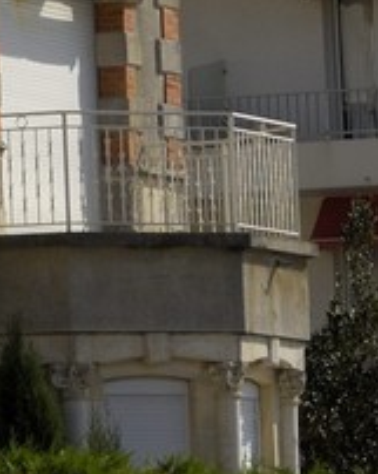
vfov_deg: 3.8
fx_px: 7032
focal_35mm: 502
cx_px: -1223
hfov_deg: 3.0
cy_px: -373
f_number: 13
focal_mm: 45
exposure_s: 1/160
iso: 100
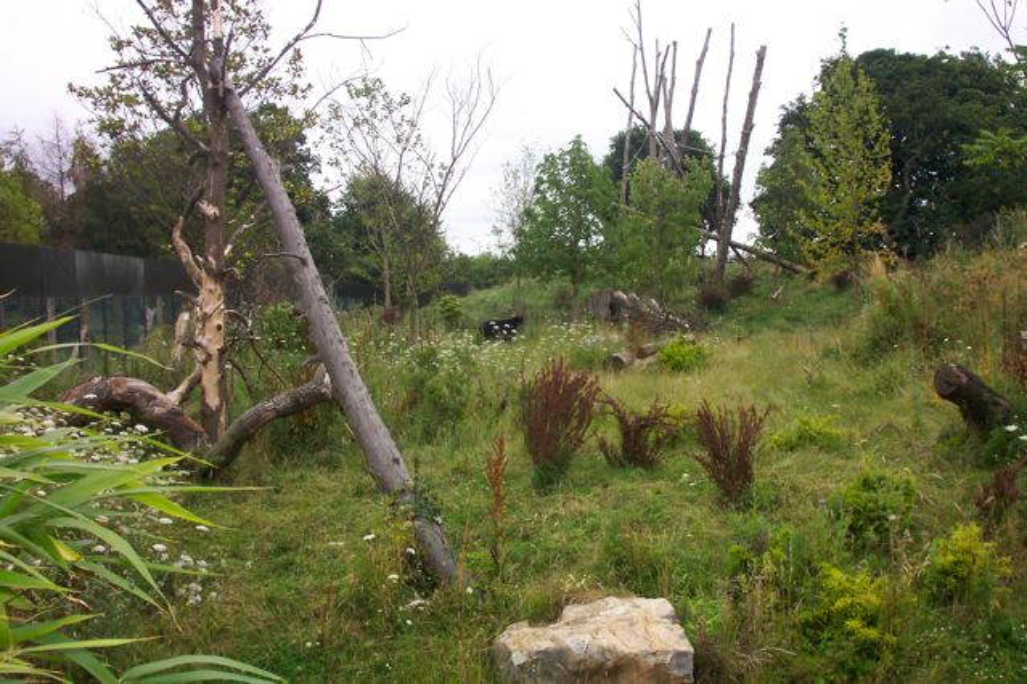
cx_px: 514
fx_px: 998
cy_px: 342
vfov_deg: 37.9
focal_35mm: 35
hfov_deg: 54.4
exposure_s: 1/125
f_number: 9.5
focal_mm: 7.5
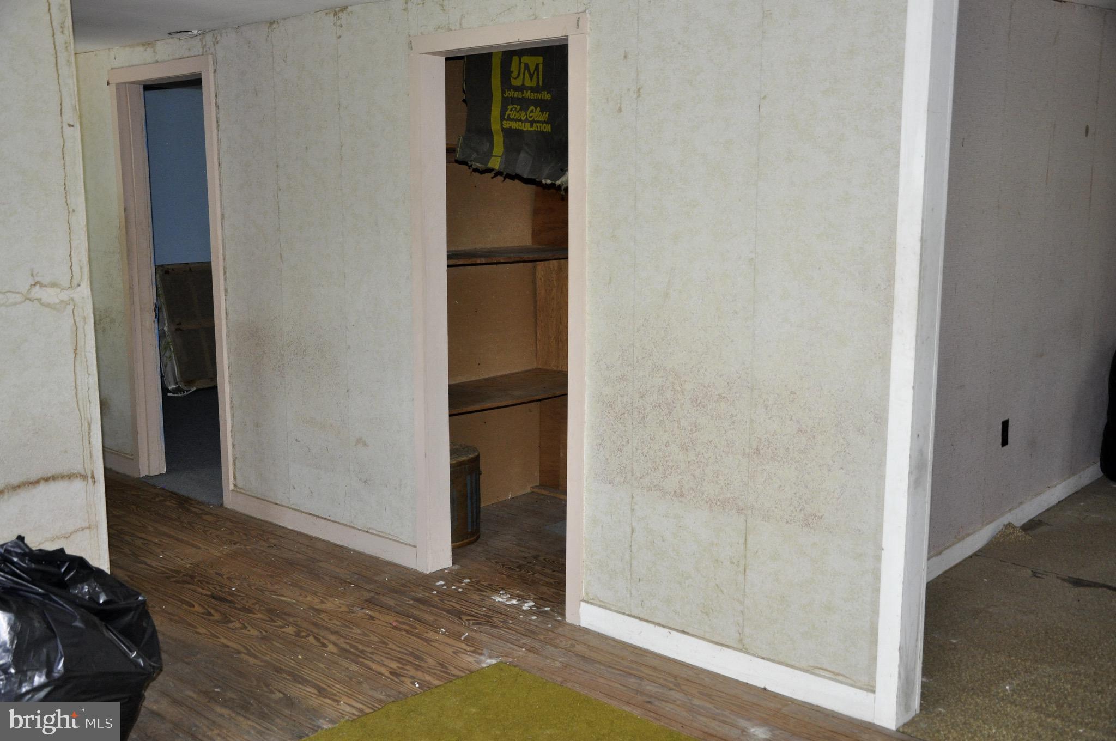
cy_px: 370
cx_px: 558
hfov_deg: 53.2
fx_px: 1115
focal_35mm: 36
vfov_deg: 36.8
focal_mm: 24
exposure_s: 1/60
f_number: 3.8
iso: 800
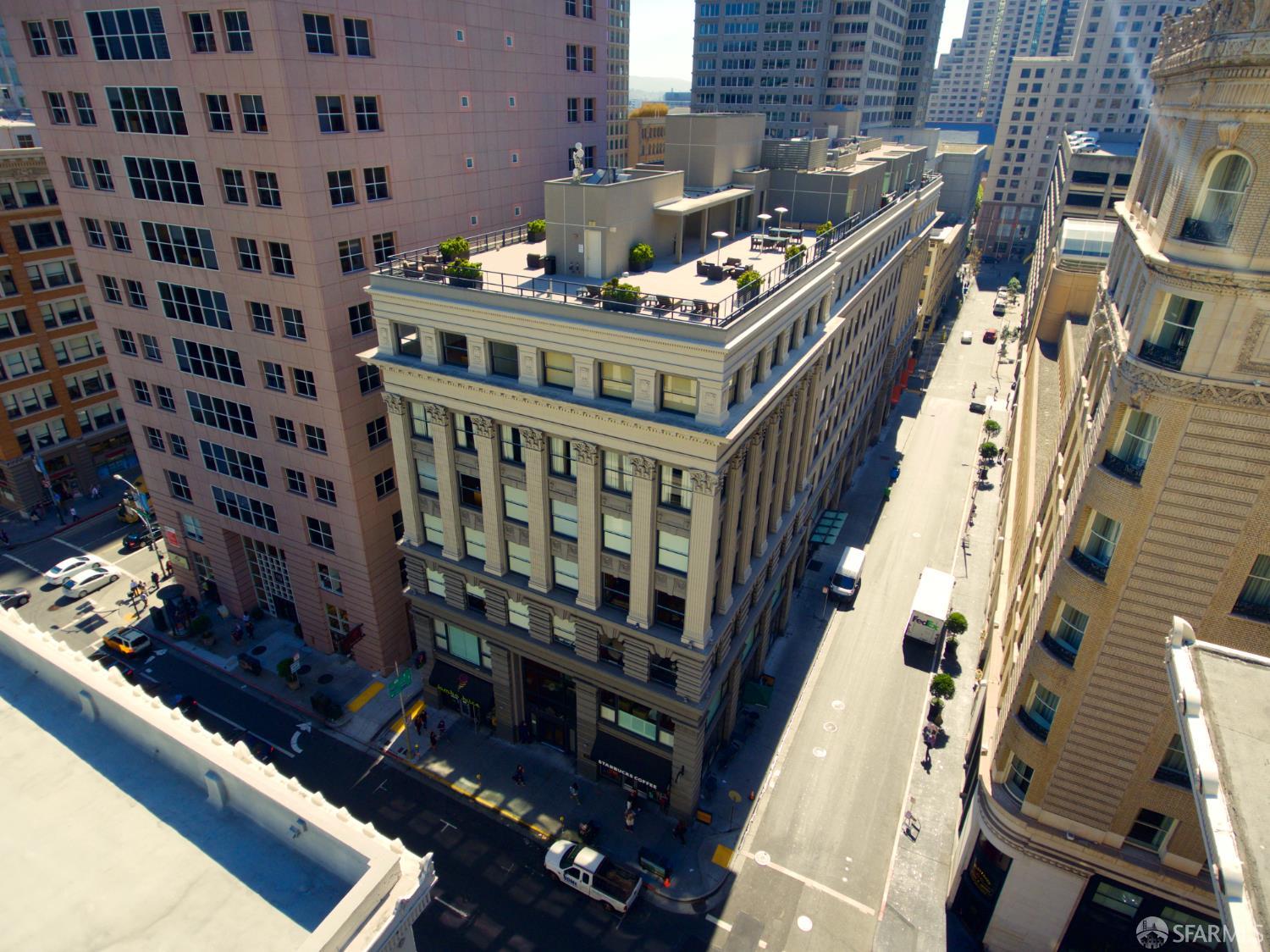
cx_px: 635
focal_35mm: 20
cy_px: 476
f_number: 2.8
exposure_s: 1/80
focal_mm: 3.61
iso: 100
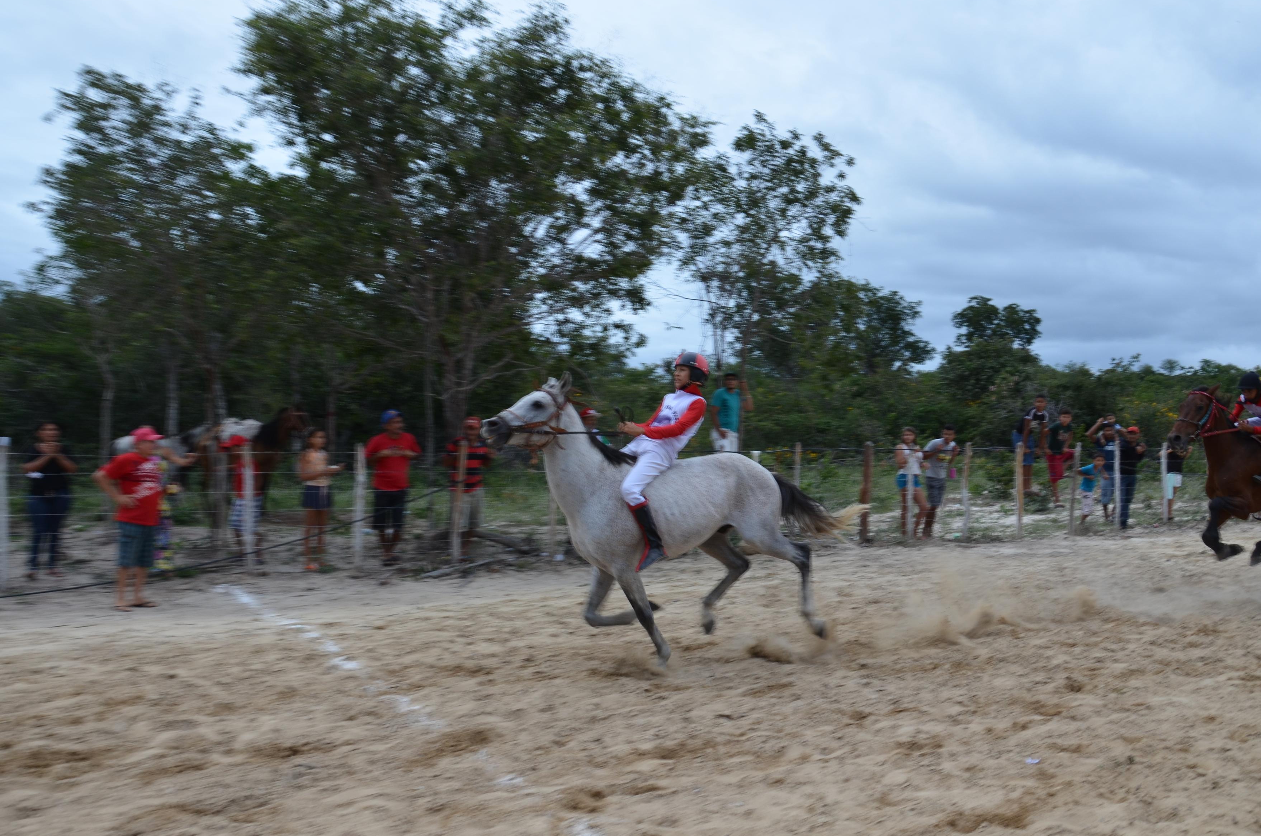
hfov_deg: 52.0
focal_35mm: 37
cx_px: 621
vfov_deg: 35.8
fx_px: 1293
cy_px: 452
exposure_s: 1/160
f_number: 6.3
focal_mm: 22
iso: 200
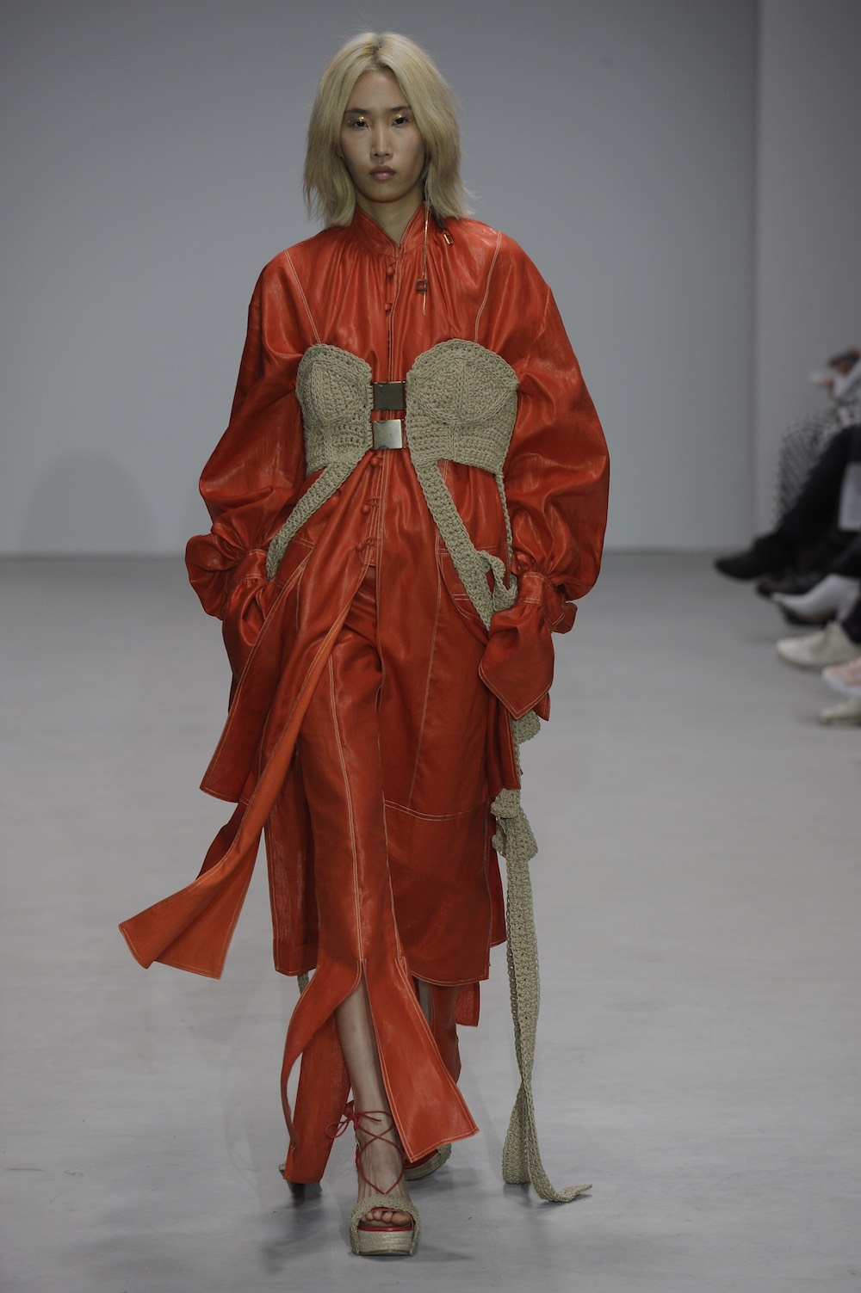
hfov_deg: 6.9
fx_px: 7184
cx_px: 430
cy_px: 646
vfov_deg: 10.3
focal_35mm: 200
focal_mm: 200
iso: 1000
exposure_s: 1/500
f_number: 5
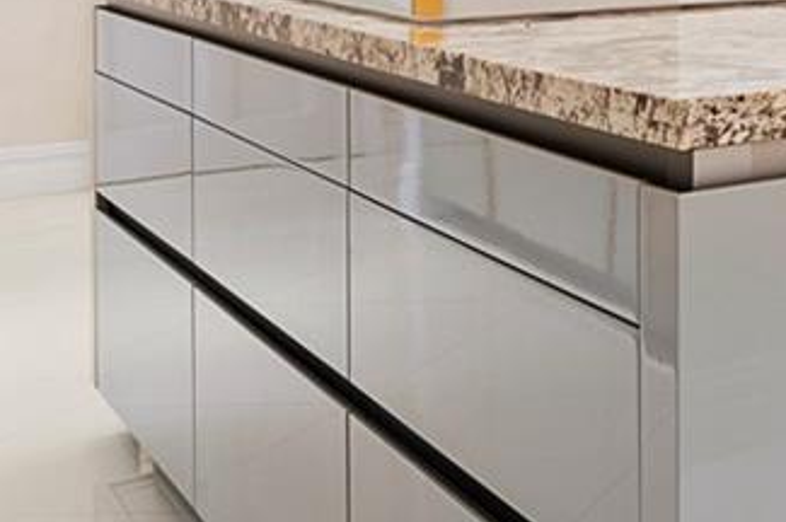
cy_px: -81
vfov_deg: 18.8
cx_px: 1352
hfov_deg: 21.3
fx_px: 1505
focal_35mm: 69
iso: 100
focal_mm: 14
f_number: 8
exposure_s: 1/2.5
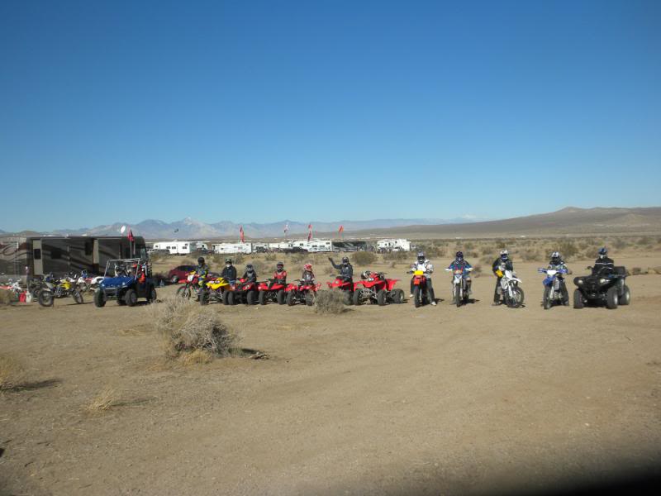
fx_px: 707
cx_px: 330
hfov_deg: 50.1
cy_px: 248
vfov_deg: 38.7
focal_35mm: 37
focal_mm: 6.6
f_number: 10
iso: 90
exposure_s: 1/306
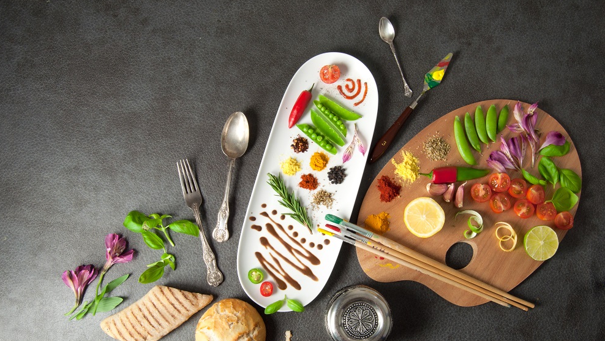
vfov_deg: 32.3
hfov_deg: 54.6
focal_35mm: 37
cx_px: 301
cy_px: 199
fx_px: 586
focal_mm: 23
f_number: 10
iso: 200
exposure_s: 4
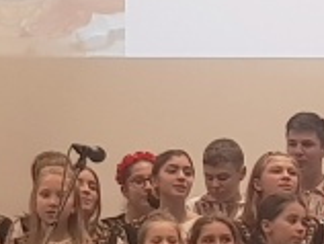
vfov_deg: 8.8
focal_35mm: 168
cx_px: 474
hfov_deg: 11.3
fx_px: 1575
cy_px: 219
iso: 80
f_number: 1.7
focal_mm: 4.2
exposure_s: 1/50
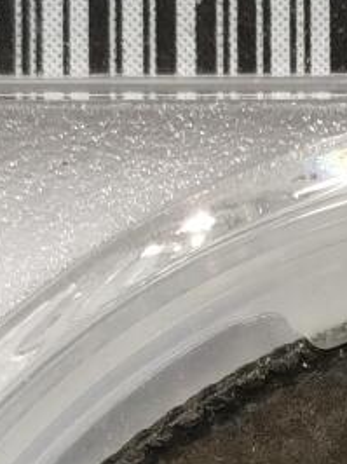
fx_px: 4900
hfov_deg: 4.0
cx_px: 582
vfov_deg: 5.4
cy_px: 572
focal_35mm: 366
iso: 125
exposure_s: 1/100
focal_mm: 5.56
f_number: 16
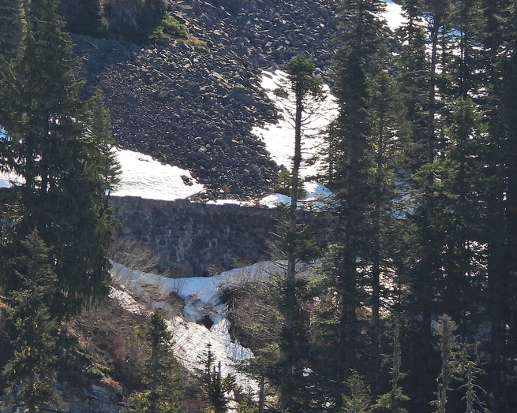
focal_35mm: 458
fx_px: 7008
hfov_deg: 4.2
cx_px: 140
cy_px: 58
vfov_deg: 3.4
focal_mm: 42.8
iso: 100
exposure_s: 1/500
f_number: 4.5
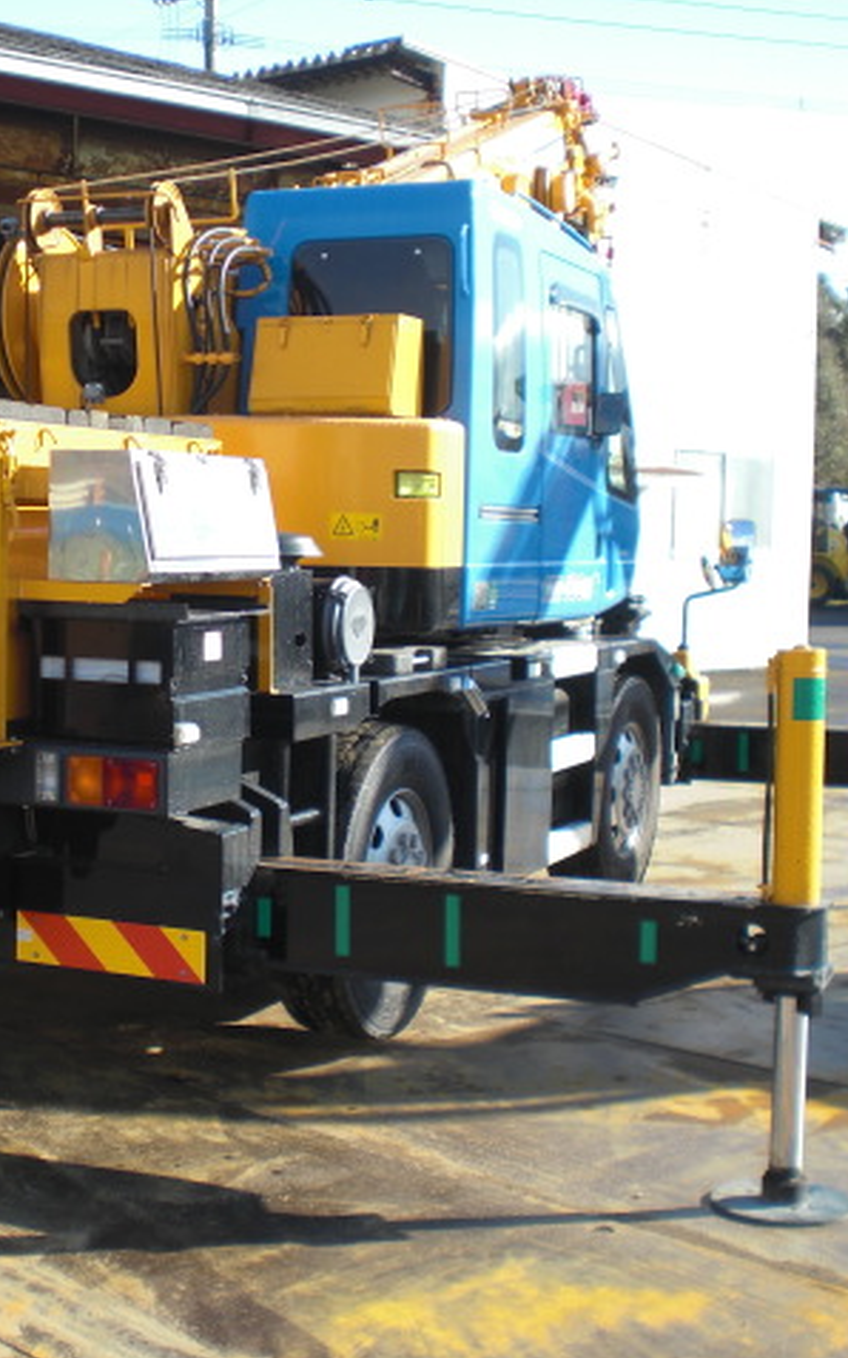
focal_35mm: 54
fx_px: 1997
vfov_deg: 37.5
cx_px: 219
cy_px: 678
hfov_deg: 23.7
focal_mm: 6.3
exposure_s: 1/320
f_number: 3.1
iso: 64
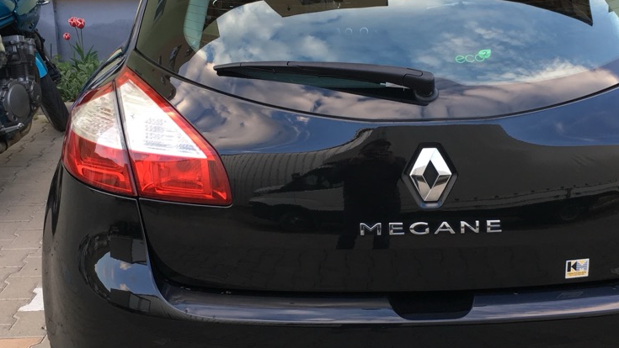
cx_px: 360
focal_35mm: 55
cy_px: 153
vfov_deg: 21.8
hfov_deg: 37.7
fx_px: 903
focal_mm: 4.15
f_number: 2.2
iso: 40
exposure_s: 1/100
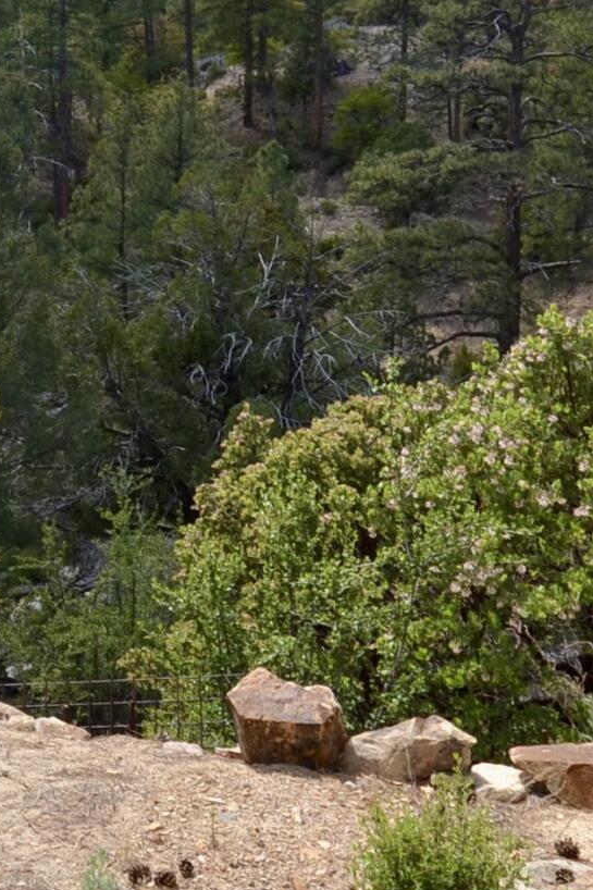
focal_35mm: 55
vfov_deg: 36.1
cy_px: 348
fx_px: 1359
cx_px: 120
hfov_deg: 24.2
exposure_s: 1/200
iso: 100
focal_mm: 10
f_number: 6.3
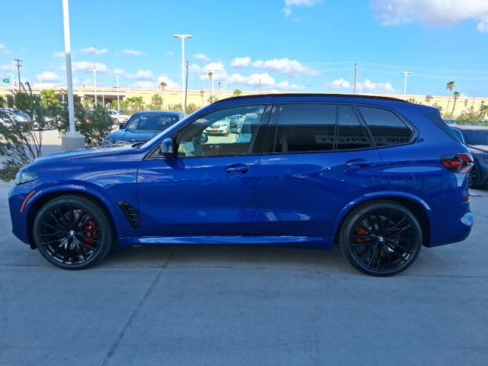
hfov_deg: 67.3
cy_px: 183
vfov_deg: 53.1
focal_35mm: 26
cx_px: 244
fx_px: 367
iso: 25
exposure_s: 1/456
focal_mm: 3.98
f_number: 1.8
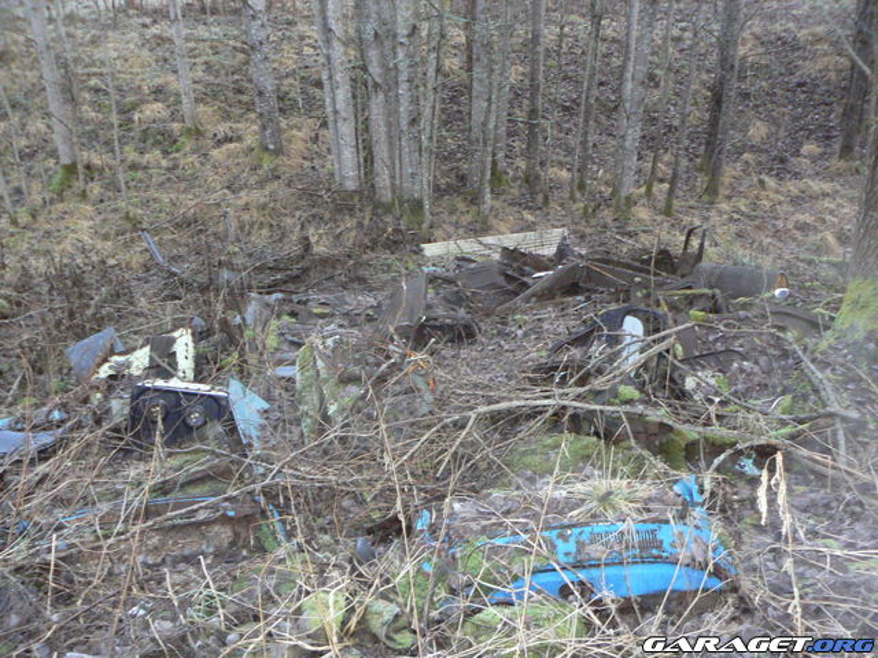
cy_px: 329
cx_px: 439
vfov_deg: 39.7
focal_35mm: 36
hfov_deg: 51.4
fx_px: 913
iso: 400
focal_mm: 6
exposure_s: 1/30
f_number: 2.8
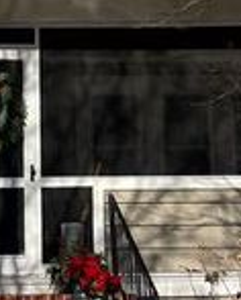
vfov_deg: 16.7
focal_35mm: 115
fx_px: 1023
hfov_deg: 13.2
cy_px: 154
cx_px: -18
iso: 50
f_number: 1.6
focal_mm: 5.1
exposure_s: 1/2755
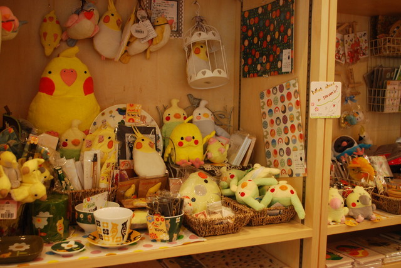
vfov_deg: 34.3
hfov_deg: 49.5
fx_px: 435
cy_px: 134
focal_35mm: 39
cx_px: 200
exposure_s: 1/30
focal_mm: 26
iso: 500
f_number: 4.2
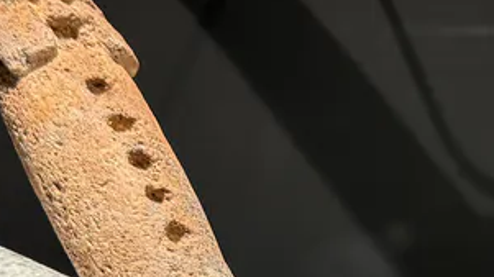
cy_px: 484
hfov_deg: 14.7
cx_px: 665
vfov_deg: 8.4
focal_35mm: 139
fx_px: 1820
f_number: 1.78
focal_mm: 6.76
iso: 200
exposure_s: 1/113
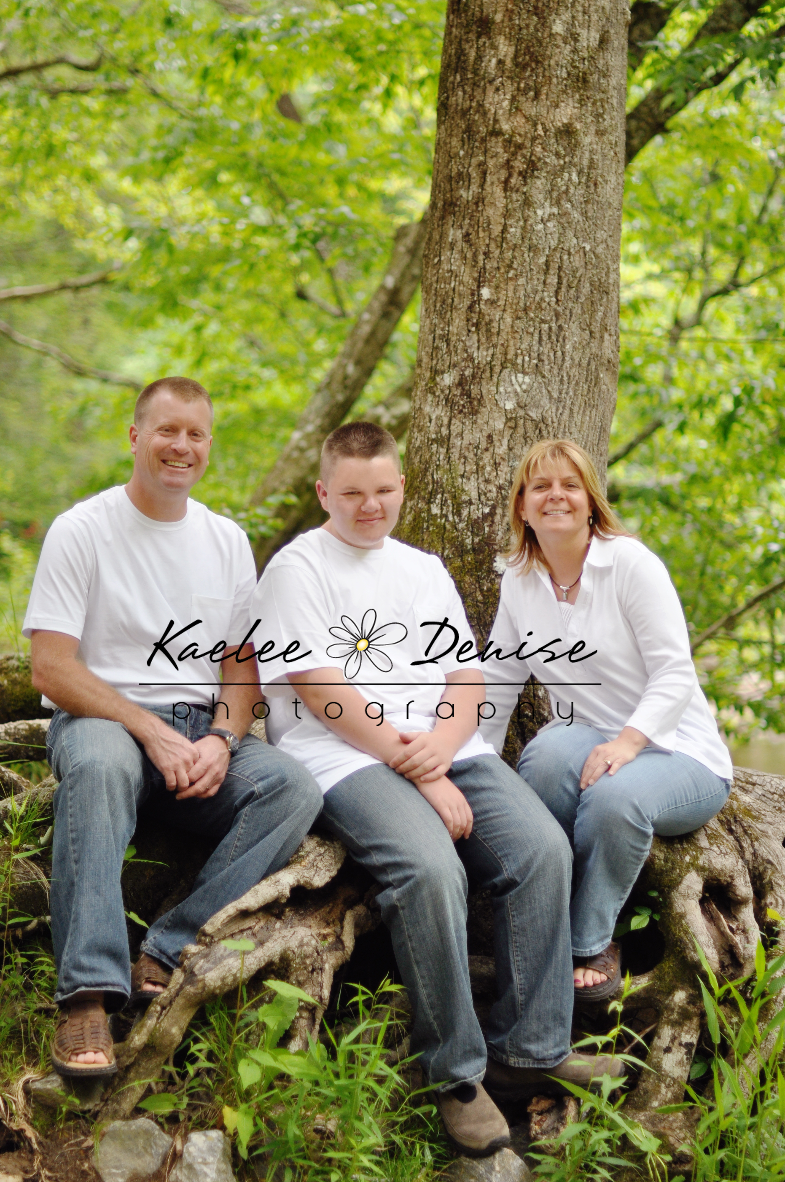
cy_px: 591
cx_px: 392
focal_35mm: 75
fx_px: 2459
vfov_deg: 27.0
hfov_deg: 18.1
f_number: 1.4
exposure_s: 1/640
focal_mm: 50
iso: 320
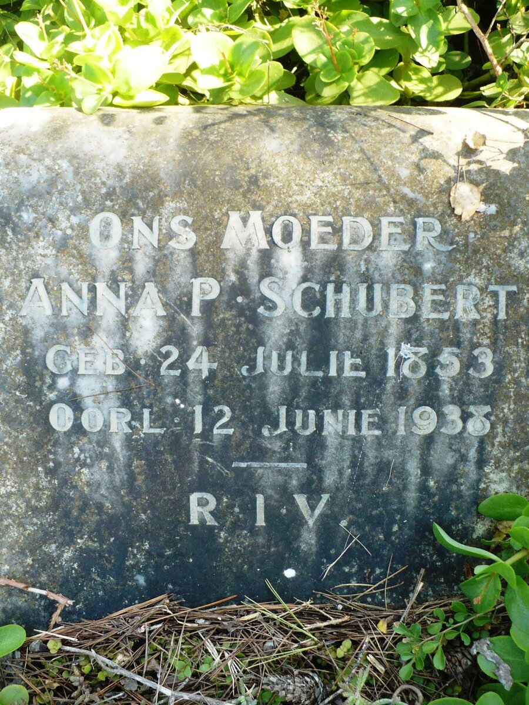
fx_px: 754
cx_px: 264
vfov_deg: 50.1
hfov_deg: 38.7
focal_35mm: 37
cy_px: 352
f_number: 2.8
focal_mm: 6.1
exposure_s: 1/60
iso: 100
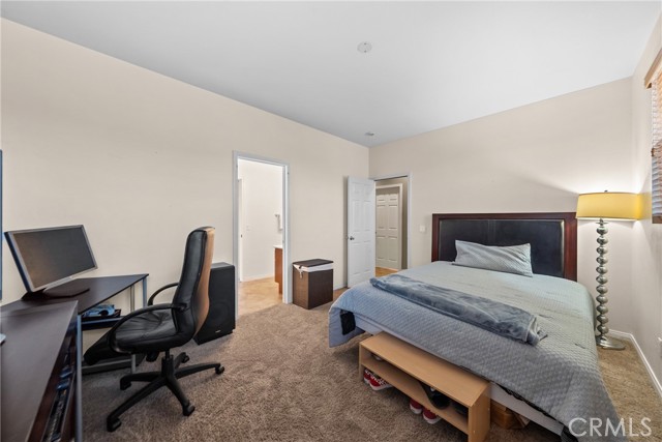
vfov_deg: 90.0
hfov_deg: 112.6
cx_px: 331
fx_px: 221
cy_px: 221
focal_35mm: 12
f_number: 7.1
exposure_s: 1/6
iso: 1250
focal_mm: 12
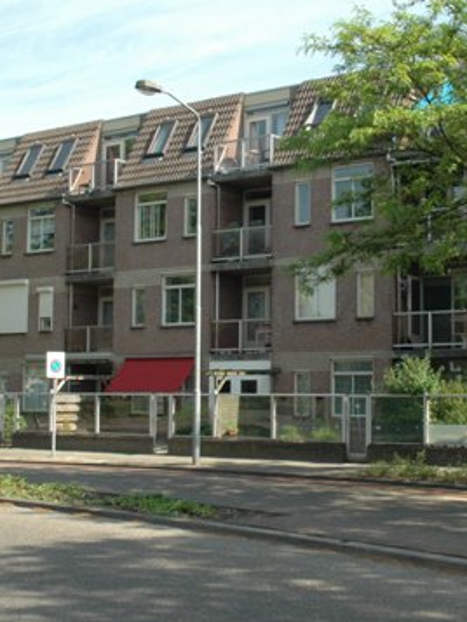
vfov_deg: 31.2
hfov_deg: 23.6
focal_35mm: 62
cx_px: 279
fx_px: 1115
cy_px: 284
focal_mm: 24
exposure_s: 1/500
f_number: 8
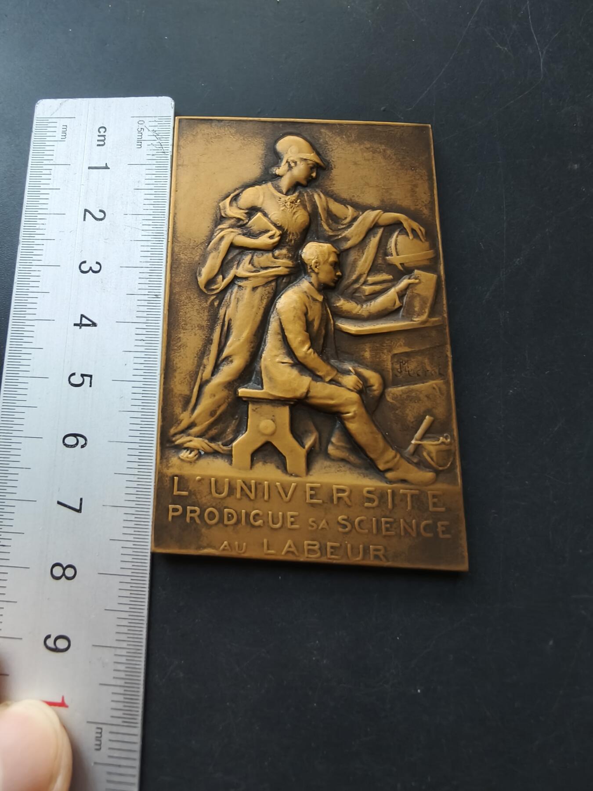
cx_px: 296
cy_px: 396
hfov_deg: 58.9
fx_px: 525
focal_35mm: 23
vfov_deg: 73.9
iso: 320
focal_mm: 2.32
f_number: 2
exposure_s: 1/62
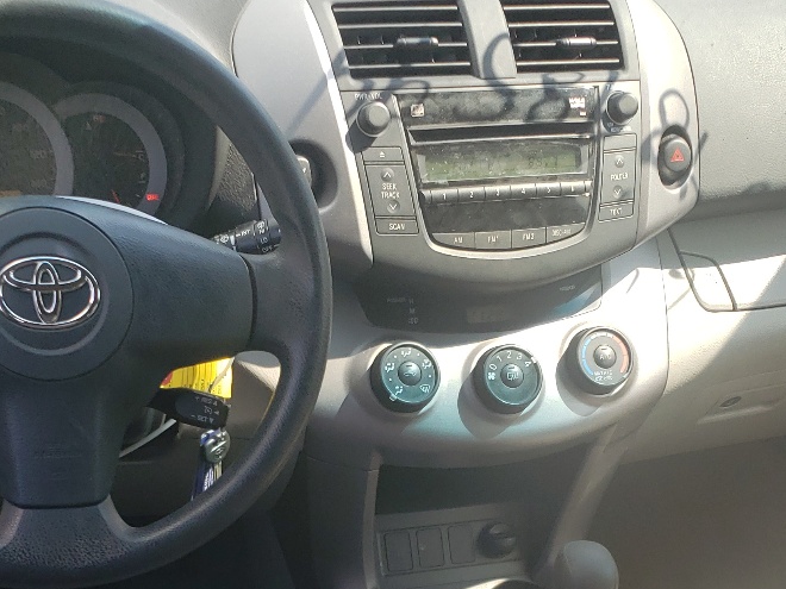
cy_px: 597
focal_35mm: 63
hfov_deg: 30.7
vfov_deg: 22.3
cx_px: 372
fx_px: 1430
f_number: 1.5
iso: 50
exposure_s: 1/588
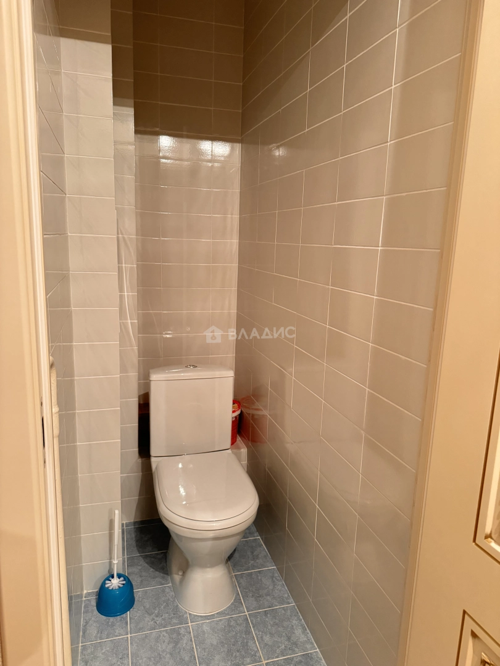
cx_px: 250
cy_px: 333
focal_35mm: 24
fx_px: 462
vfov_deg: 71.6
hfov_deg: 56.8
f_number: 1.78
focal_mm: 6.76
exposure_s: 1/50
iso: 800
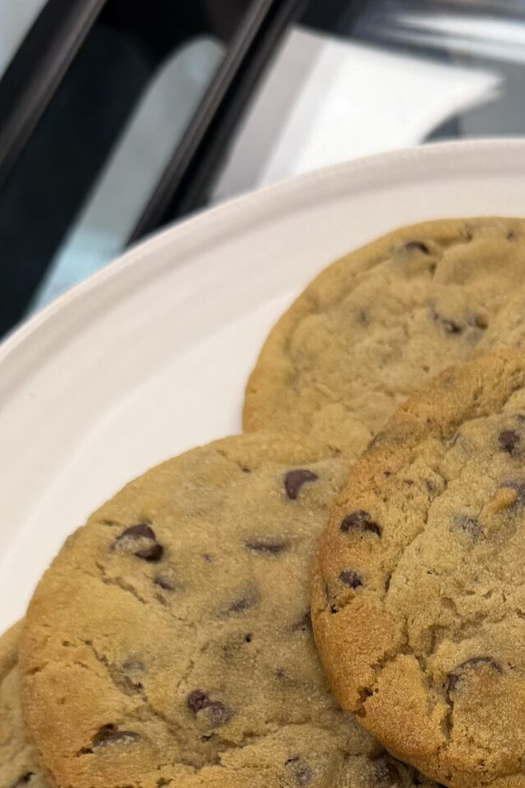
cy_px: 752
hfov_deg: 19.4
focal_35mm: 67
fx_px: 1466
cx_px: 579
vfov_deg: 28.6
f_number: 1.78
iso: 50
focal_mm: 6.76
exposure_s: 1/131
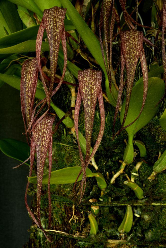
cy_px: 124
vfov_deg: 23.9
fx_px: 588
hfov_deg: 16.1
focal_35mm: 85
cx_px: 83
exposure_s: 1/1.6
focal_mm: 85
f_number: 22
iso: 64
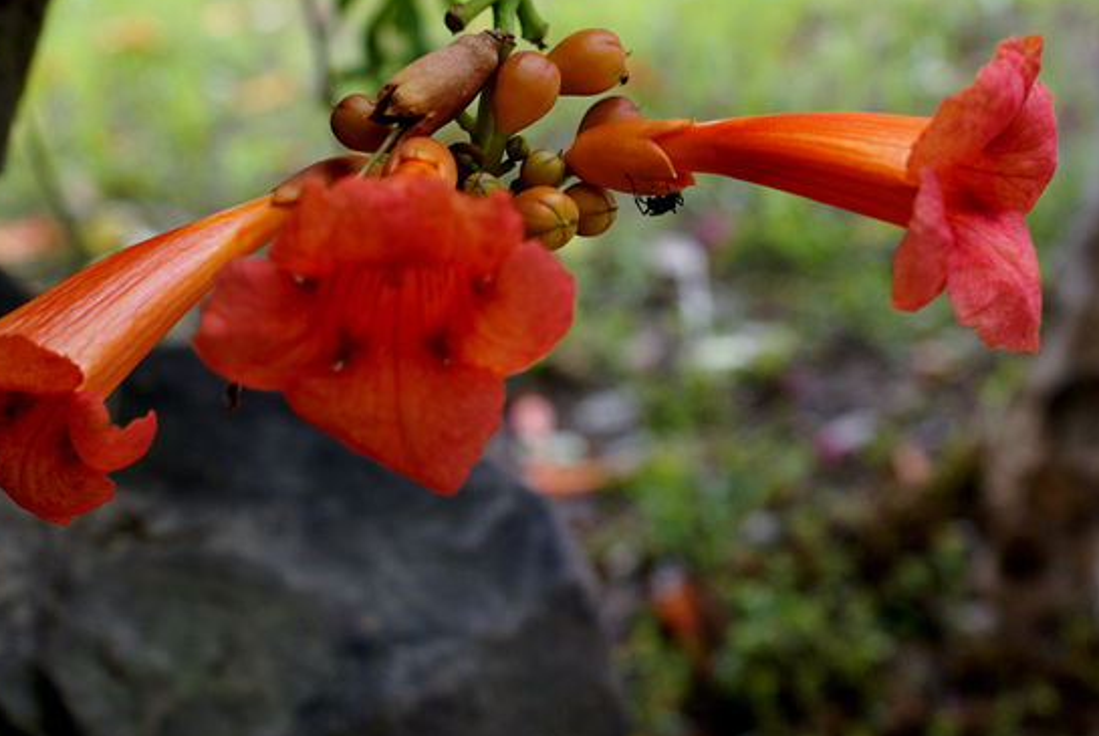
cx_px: 619
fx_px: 2690
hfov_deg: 23.1
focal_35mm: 88
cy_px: 285
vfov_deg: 15.6
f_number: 5.6
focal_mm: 40
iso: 250
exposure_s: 1/60
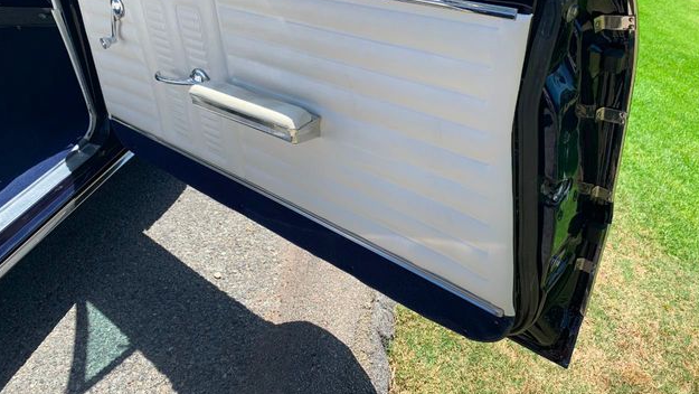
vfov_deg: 39.7
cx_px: 353
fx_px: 538
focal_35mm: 29
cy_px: 130
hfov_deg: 66.0
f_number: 1.8
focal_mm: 4.25
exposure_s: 1/1021
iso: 25
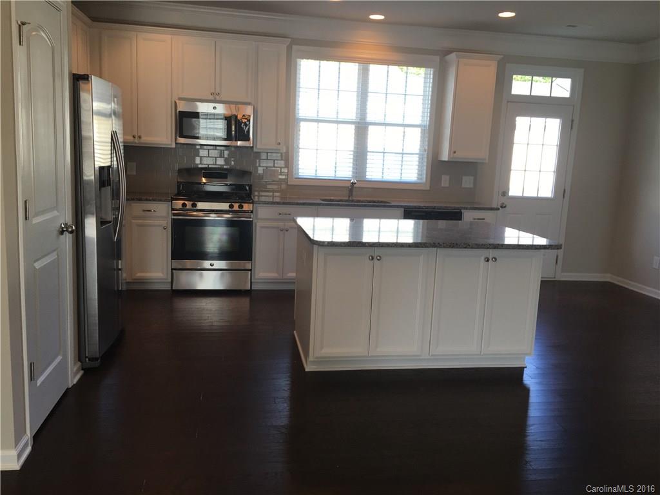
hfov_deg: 61.7
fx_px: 553
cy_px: 248
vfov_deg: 48.2
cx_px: 330
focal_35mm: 29
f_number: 2.2
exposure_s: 1/60
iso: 32
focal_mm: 4.15
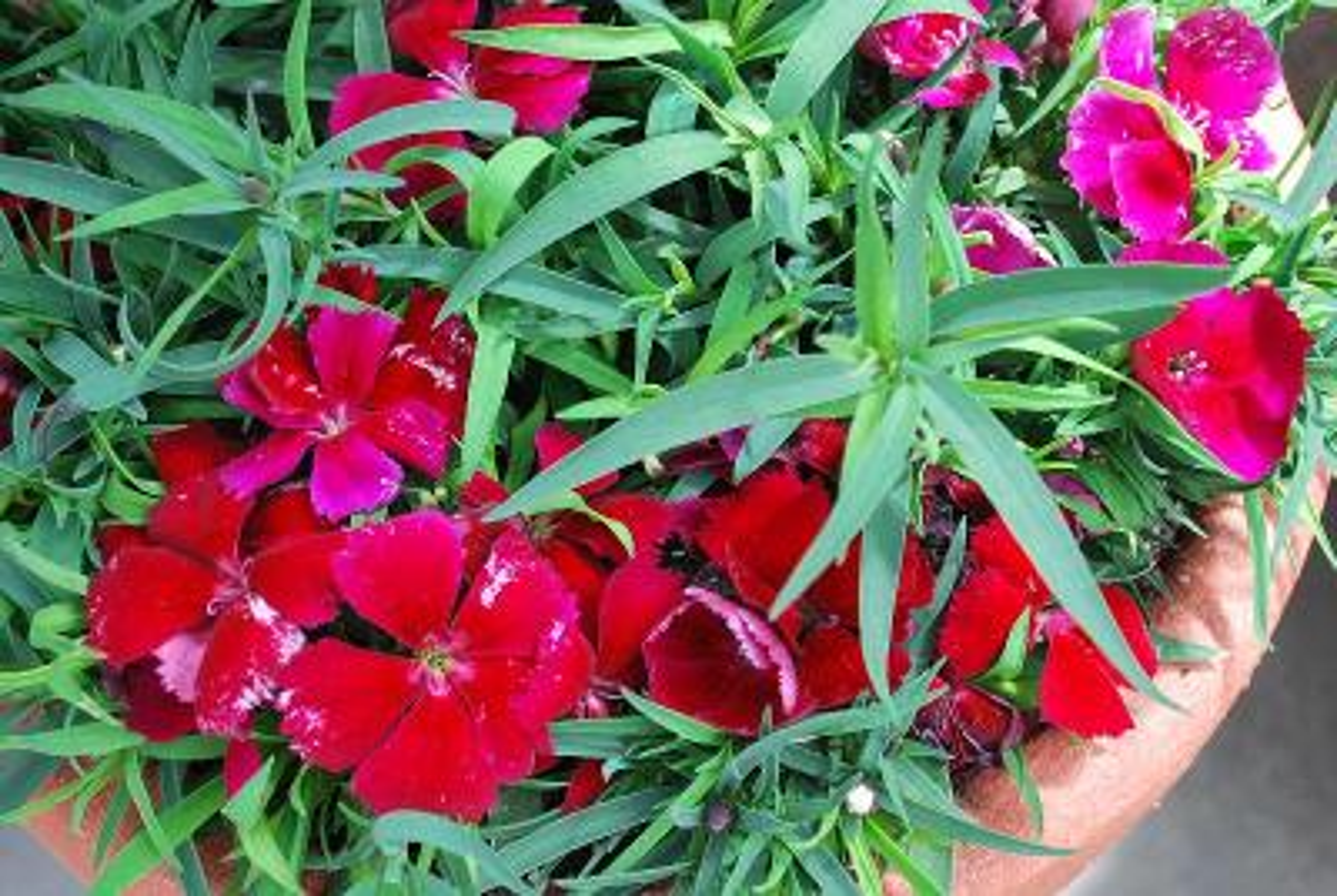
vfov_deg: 25.8
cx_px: 668
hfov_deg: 37.8
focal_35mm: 52
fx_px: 1953
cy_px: 448
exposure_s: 1/60
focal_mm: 35
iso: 200
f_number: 5.3
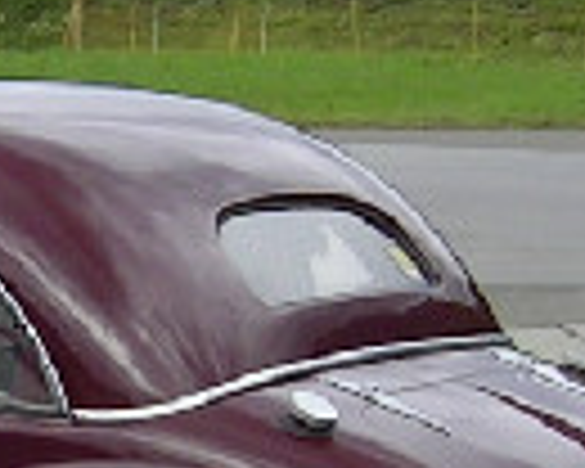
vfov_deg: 7.1
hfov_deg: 8.8
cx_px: -63
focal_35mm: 217
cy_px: 486
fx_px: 3757
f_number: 4.8
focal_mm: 5.7
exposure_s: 1/193
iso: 50
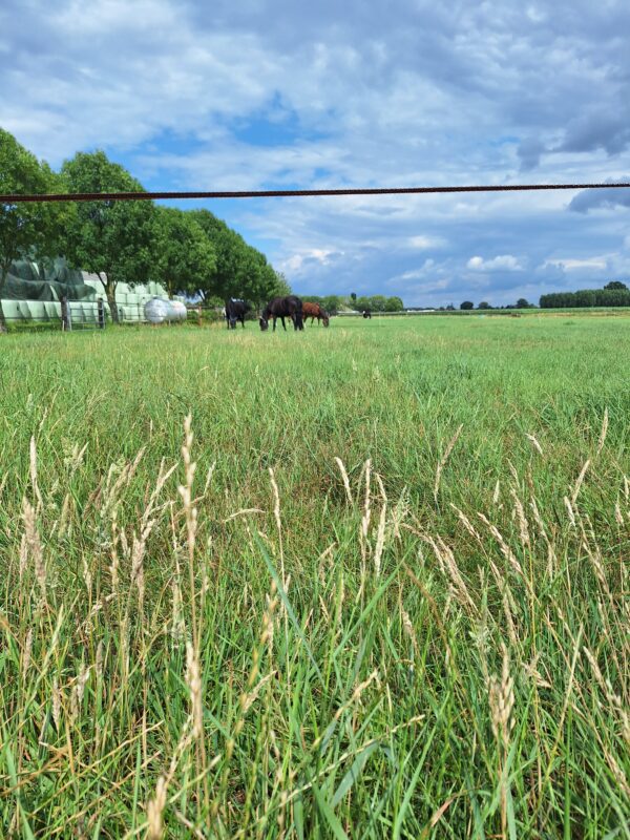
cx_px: 315
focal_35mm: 23
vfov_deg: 73.9
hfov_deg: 58.9
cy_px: 420
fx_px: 558
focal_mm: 5.54
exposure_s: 1/2294
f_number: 1.8
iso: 40
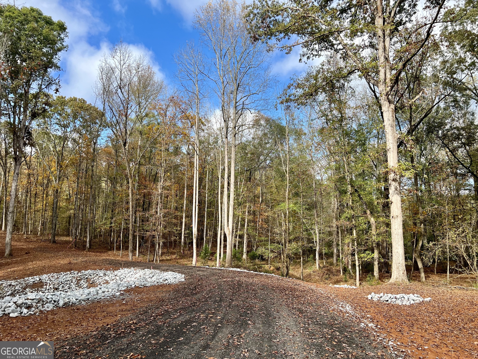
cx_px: 239
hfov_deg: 67.3
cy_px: 180
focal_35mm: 26
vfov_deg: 53.1
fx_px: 359
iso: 50
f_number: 1.5
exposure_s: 1/1838
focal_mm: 5.7
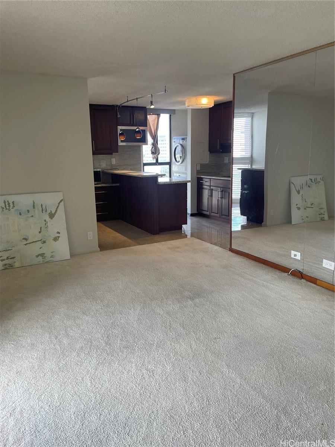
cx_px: 168
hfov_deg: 53.1
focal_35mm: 26
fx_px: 335
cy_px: 224
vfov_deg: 67.3
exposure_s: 1/120
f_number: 1.6
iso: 100
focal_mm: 4.2
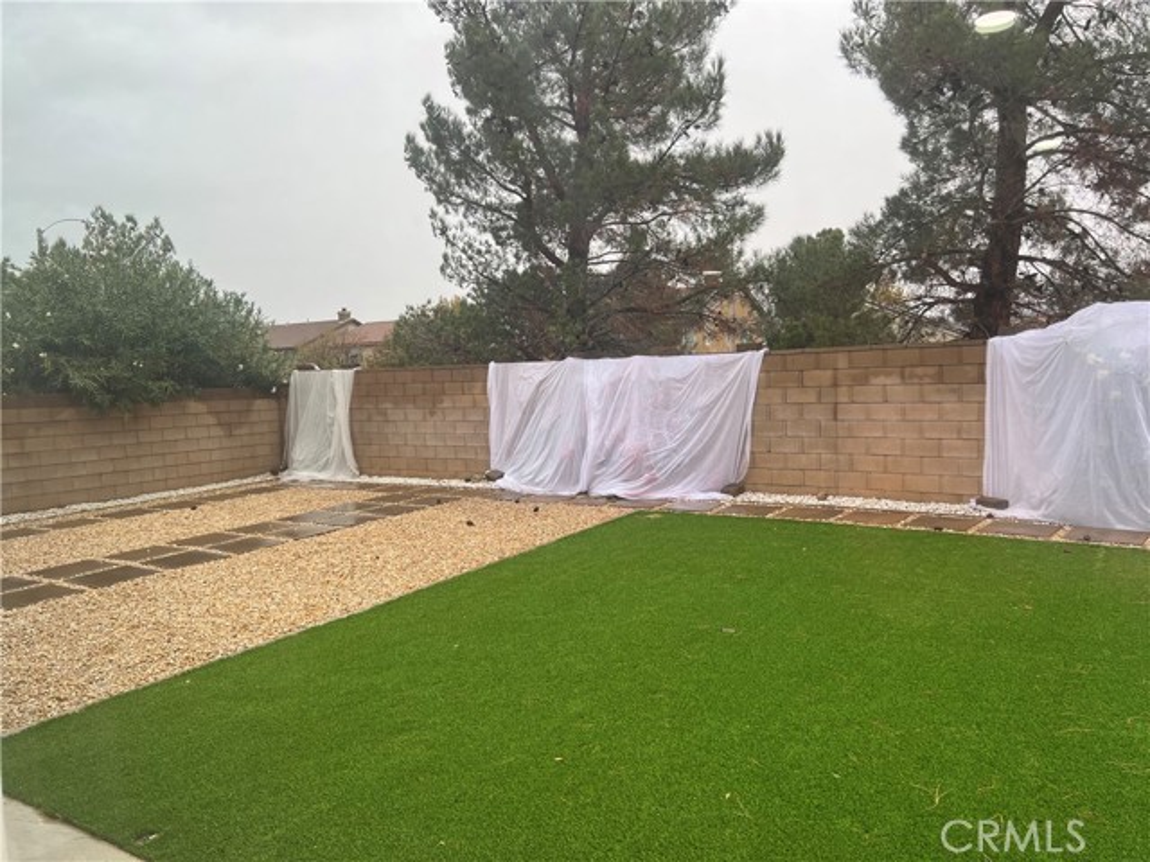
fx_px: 864
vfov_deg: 53.1
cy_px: 431
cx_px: 575
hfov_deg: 67.3
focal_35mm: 26
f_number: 1.5
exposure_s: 1/353
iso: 50
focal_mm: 5.7
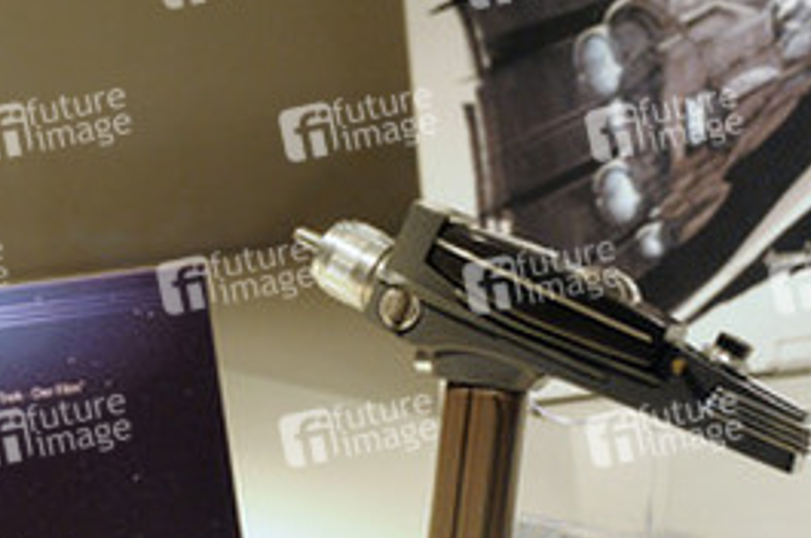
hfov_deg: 23.8
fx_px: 1912
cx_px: 277
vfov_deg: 16.0
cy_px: 355
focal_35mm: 85
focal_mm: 50
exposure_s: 1/30
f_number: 5.6
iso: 6400
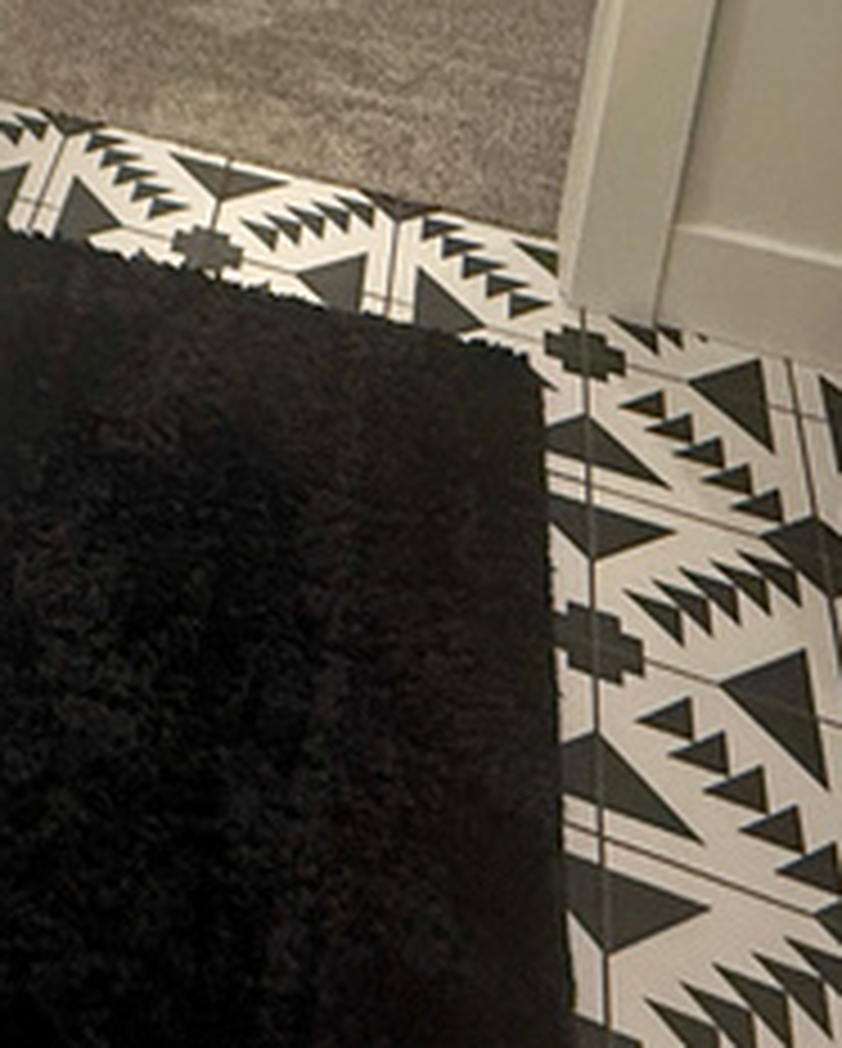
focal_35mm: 60
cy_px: -472
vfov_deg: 25.0
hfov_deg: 21.9
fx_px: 1865
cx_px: -351
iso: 160
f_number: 2.2
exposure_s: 1/120
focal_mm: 2.22
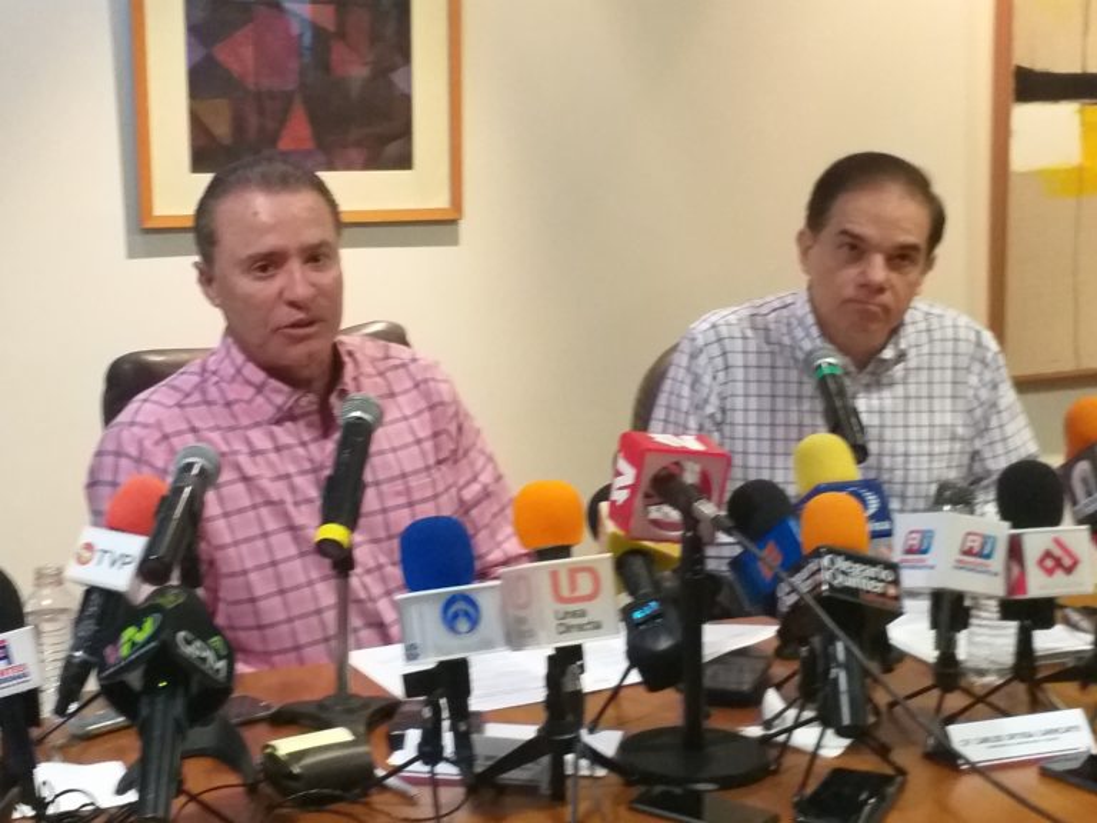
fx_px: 824
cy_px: 412
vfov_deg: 53.1
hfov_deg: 67.3
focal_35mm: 26
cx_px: 548
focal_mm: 3.93
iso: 320
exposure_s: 1/24
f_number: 1.7
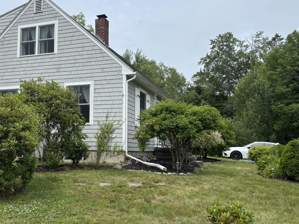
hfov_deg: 46.9
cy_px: 114
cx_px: 95
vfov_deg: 36.8
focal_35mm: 39
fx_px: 337
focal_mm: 5.96
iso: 50
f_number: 1.6
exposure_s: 1/4630
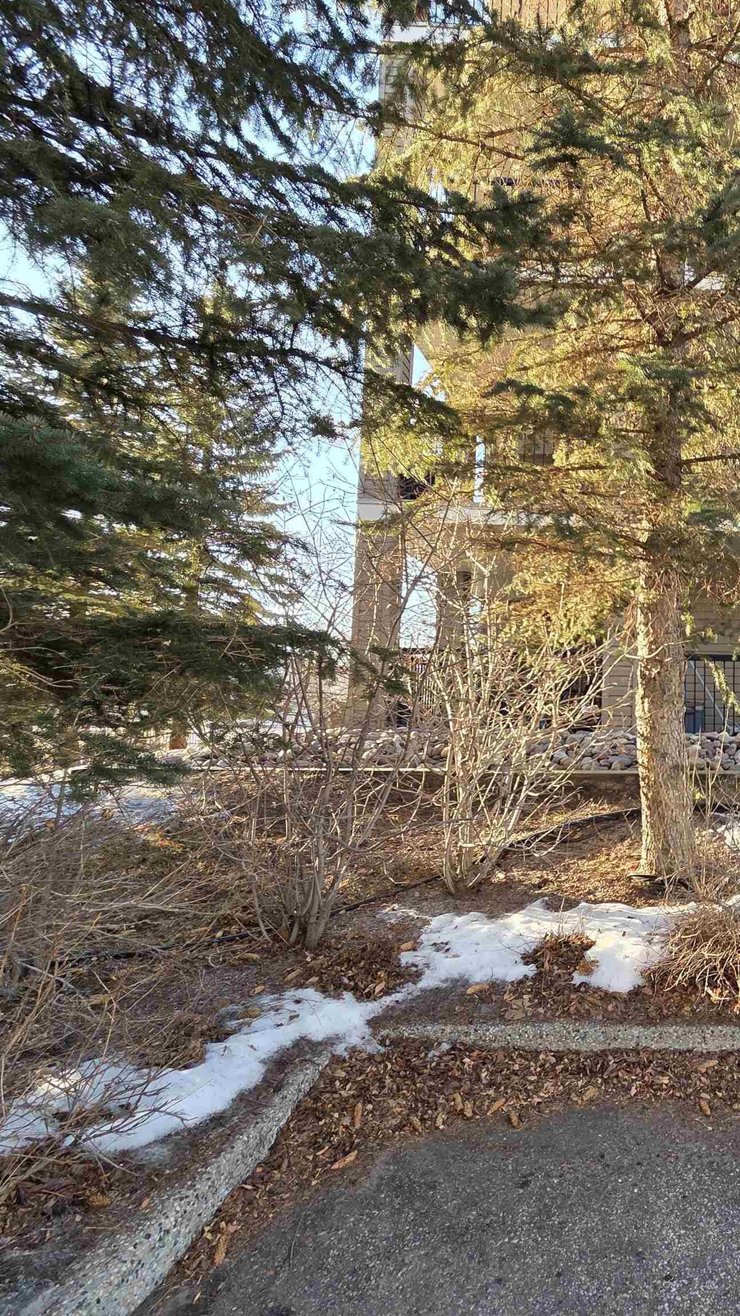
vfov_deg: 89.6
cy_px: 655
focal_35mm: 19
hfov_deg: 50.1
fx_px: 663
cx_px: 697
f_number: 2.2
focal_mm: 2.2
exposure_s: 1/166
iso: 50
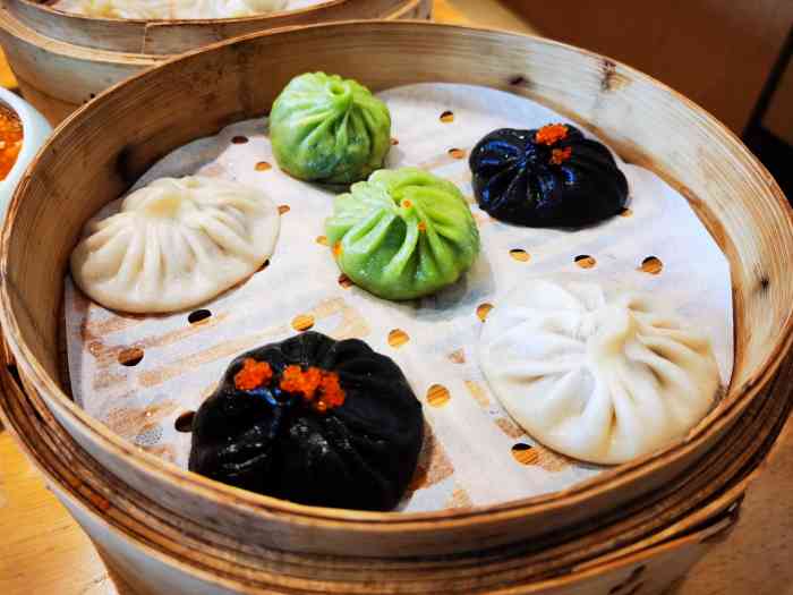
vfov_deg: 51.4
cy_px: 298
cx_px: 396
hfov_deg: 65.3
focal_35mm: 27
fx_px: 619
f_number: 1.8
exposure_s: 1/50
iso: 200
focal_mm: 5.58
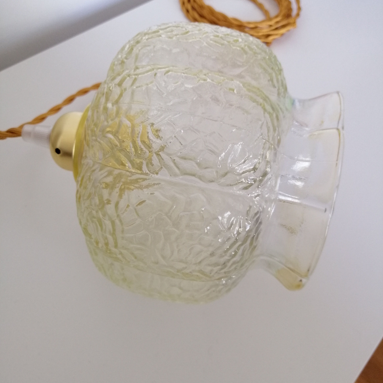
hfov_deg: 51.1
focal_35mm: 32
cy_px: 207
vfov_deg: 51.0
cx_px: 192
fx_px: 401
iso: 160
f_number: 1.8
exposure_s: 1/40
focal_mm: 3.95
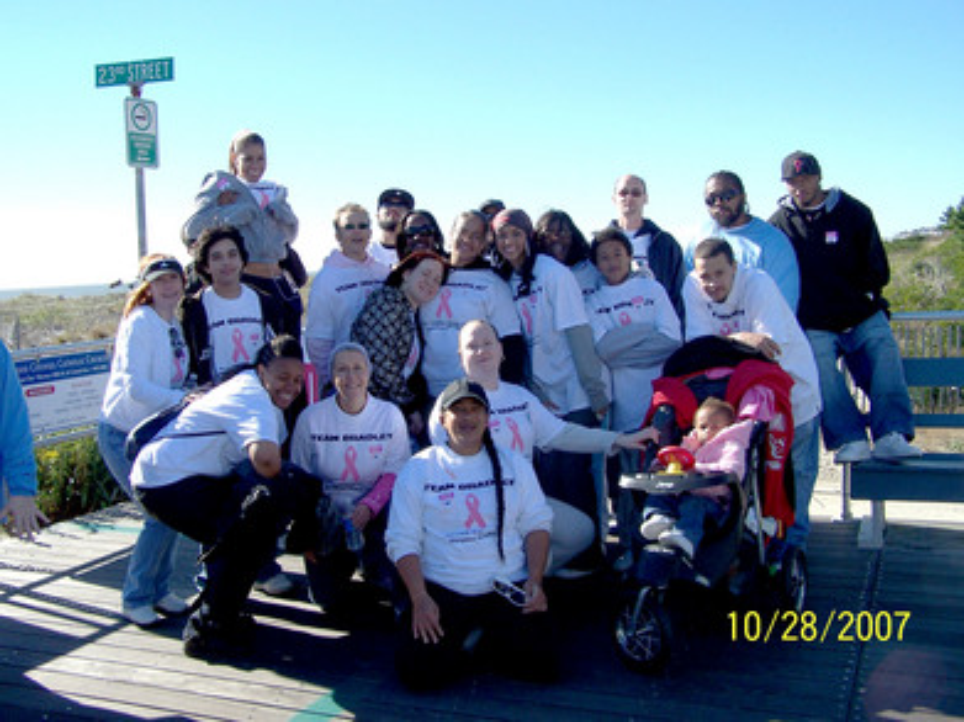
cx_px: 482
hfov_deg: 49.0
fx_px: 1058
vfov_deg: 37.7
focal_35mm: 38
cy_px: 361
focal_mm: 6.3
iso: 80
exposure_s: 1/500
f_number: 4
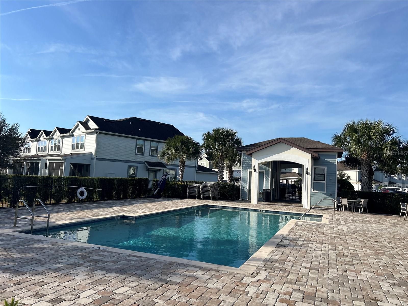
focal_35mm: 26
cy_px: 153
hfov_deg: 67.3
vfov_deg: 53.1
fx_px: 306
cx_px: 204
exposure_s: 1/5076
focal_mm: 5.7
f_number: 1.5
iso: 50
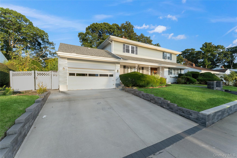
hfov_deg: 104.3
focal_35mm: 14
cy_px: 79
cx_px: 118
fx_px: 92
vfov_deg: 81.2
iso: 100
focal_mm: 14
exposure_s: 1/80
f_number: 11
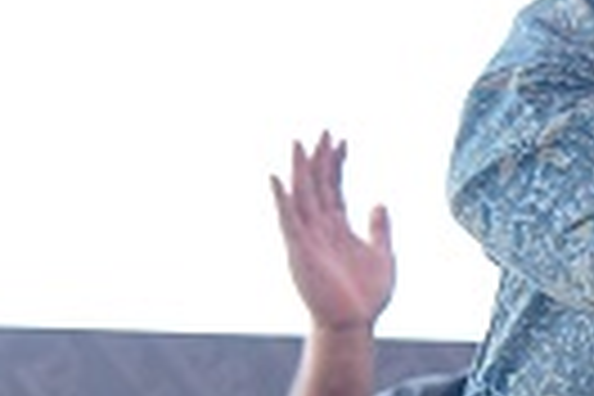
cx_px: 1120
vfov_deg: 6.7
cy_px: 430
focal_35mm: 204
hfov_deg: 9.5
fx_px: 3366
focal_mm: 28
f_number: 4
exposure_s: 1/160
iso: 100
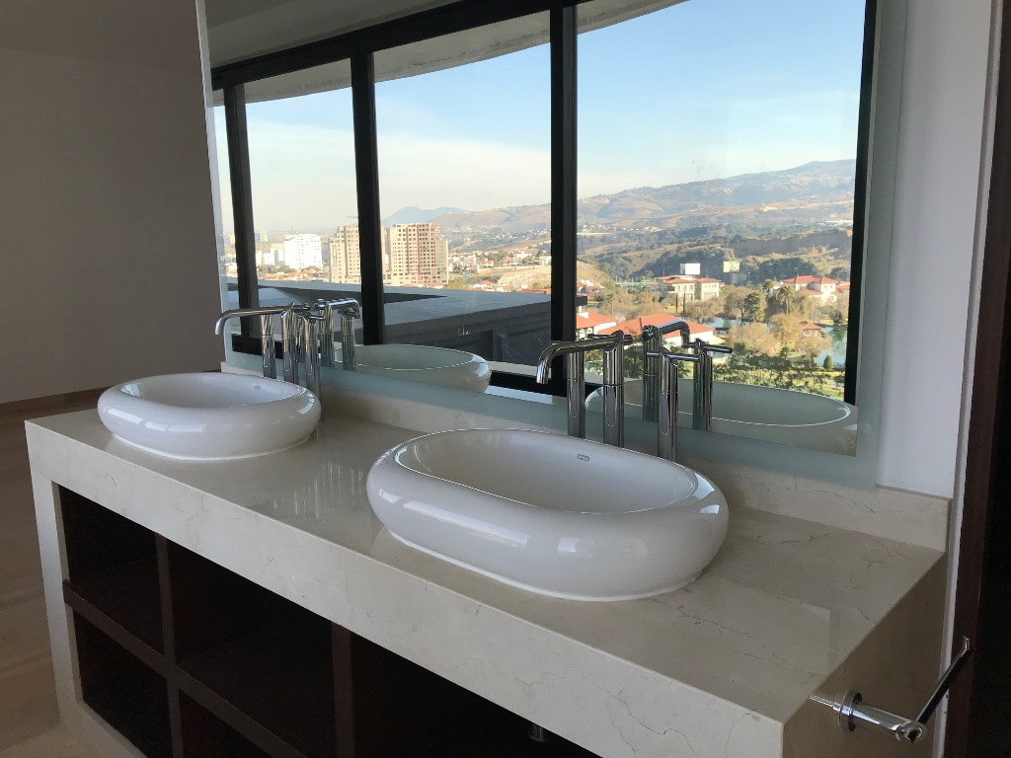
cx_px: 506
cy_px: 379
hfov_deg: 63.4
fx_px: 818
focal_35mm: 28
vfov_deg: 49.7
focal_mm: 3.99
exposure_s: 1/766
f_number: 1.8
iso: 20
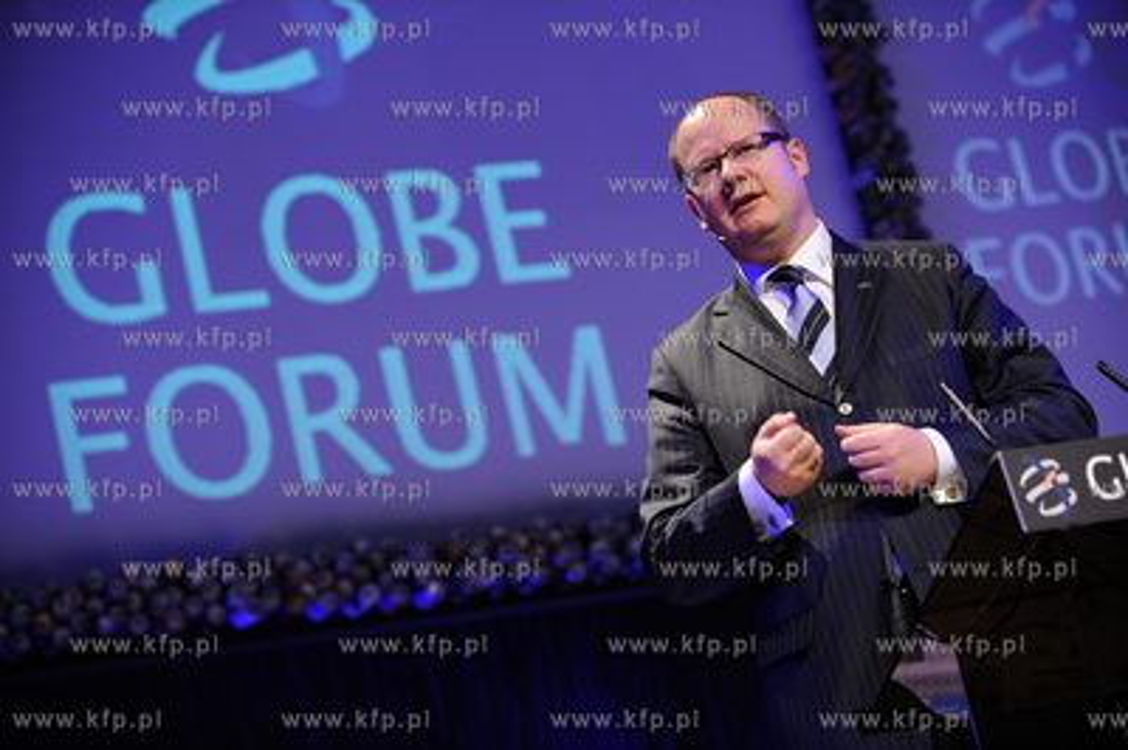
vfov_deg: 13.9
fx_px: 3068
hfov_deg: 20.8
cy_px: 375
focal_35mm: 98
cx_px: 564
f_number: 4
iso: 800
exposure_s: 1/80
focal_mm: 98
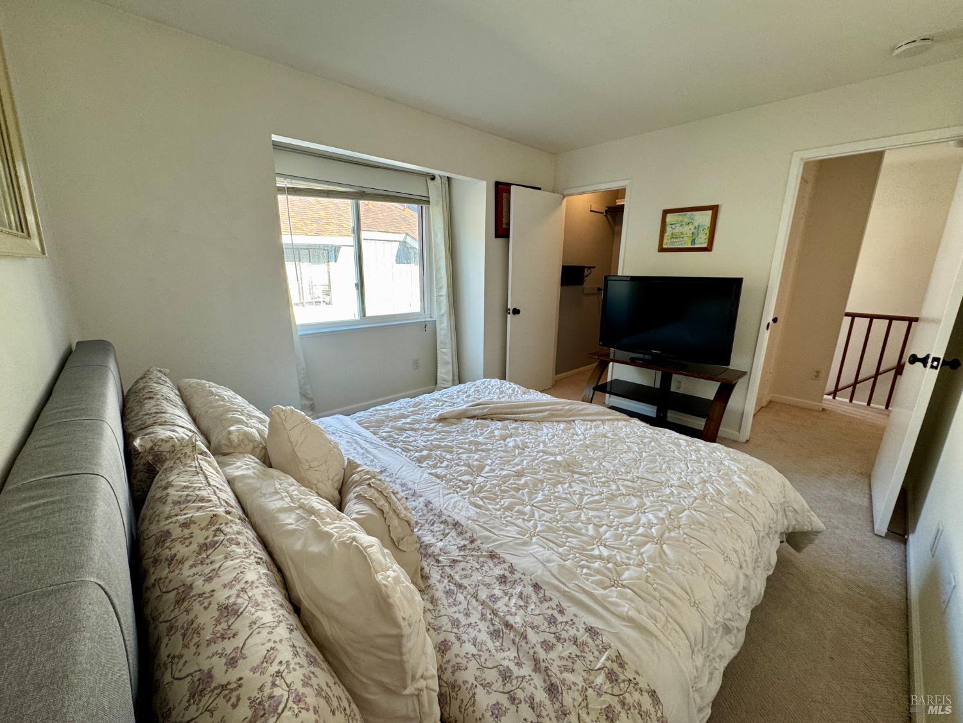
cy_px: 362
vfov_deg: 85.7
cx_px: 482
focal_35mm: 14
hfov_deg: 102.1
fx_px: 389
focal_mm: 2.22
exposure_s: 1/120
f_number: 2.2
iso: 160
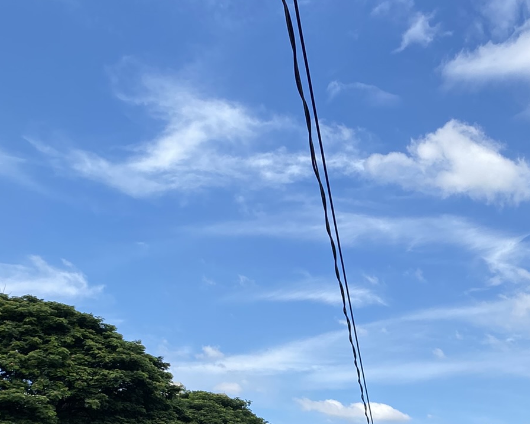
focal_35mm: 58
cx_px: 405
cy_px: 456
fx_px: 910
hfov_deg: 31.8
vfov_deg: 24.6
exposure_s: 1/2066
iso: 32
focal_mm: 4.25
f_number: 1.8
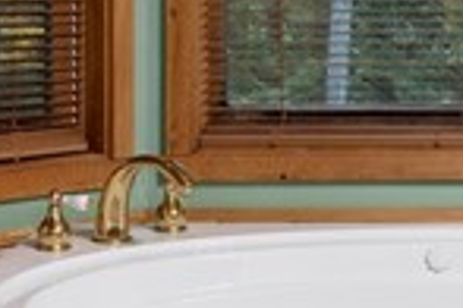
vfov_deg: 11.7
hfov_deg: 17.5
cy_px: -41
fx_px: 1475
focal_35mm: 115
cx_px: 432
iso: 320
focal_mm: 15.5
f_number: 7.1
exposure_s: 1/3
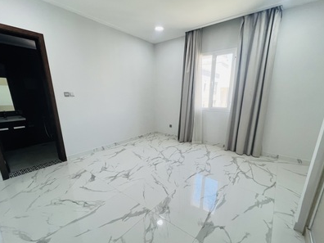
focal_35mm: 15
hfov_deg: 98.2
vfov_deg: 81.4
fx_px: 140
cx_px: 162
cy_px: 136
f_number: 1.8
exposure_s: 1/100
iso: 100
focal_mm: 1.57
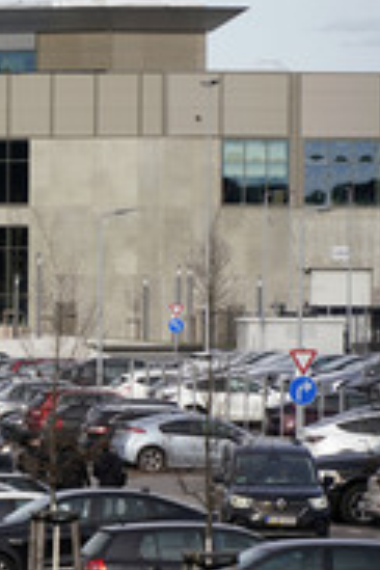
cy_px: 221
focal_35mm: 374
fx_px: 5921
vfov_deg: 5.5
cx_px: -307
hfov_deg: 3.7
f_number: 5.6
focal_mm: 152
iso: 320
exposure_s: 1/1000
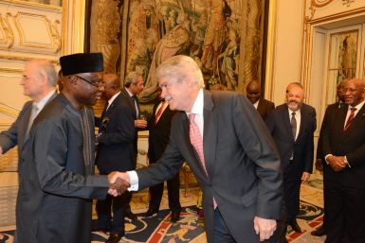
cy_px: 122
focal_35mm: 28
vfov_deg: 46.4
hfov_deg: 65.5
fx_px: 284
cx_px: 182
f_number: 11
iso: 6400
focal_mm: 28
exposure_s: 1/60
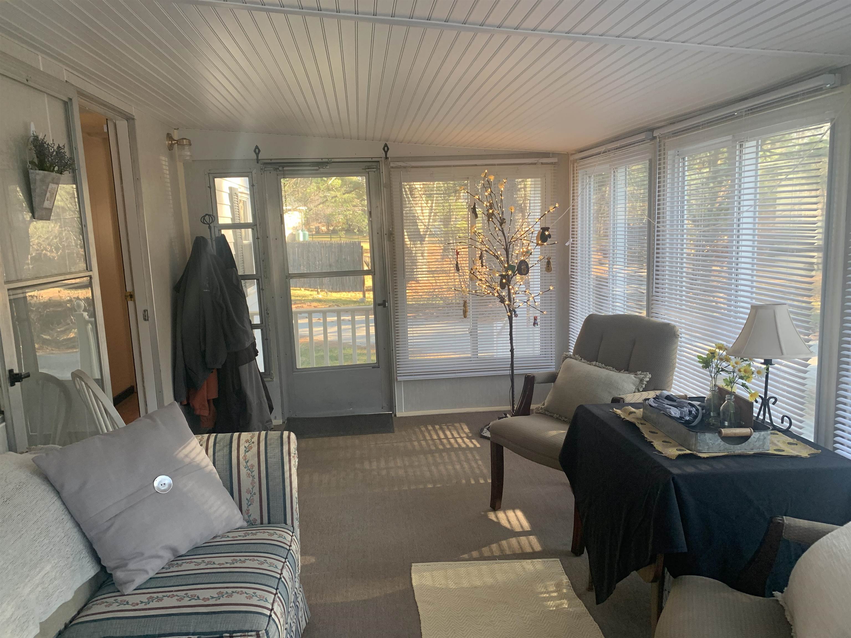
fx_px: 639
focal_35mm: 26
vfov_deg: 53.1
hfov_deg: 67.3
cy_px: 319
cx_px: 426
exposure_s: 1/103
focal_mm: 4.25
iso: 100
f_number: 1.8
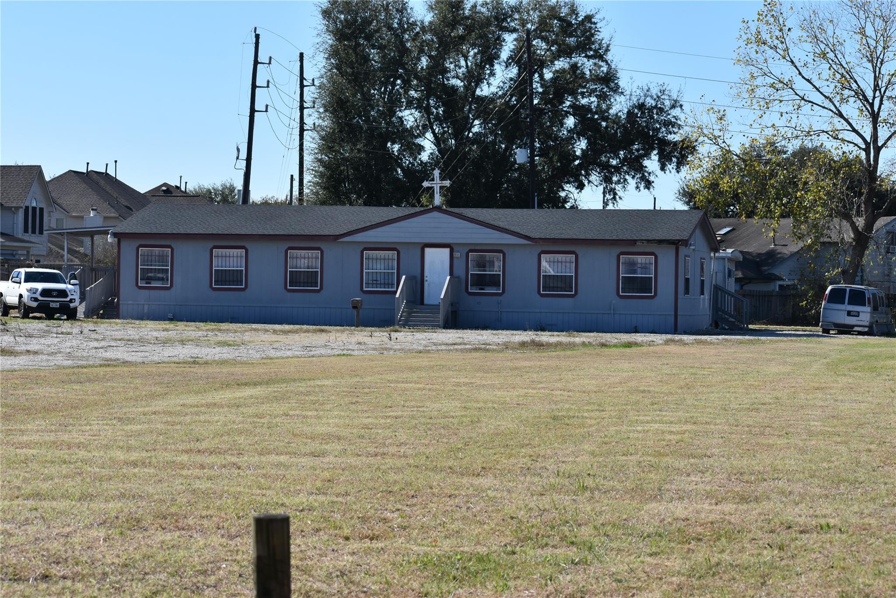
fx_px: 2613
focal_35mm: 105
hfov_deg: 19.5
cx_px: 448
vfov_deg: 13.0
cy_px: 299
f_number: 8
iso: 400
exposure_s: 1/1000
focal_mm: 70
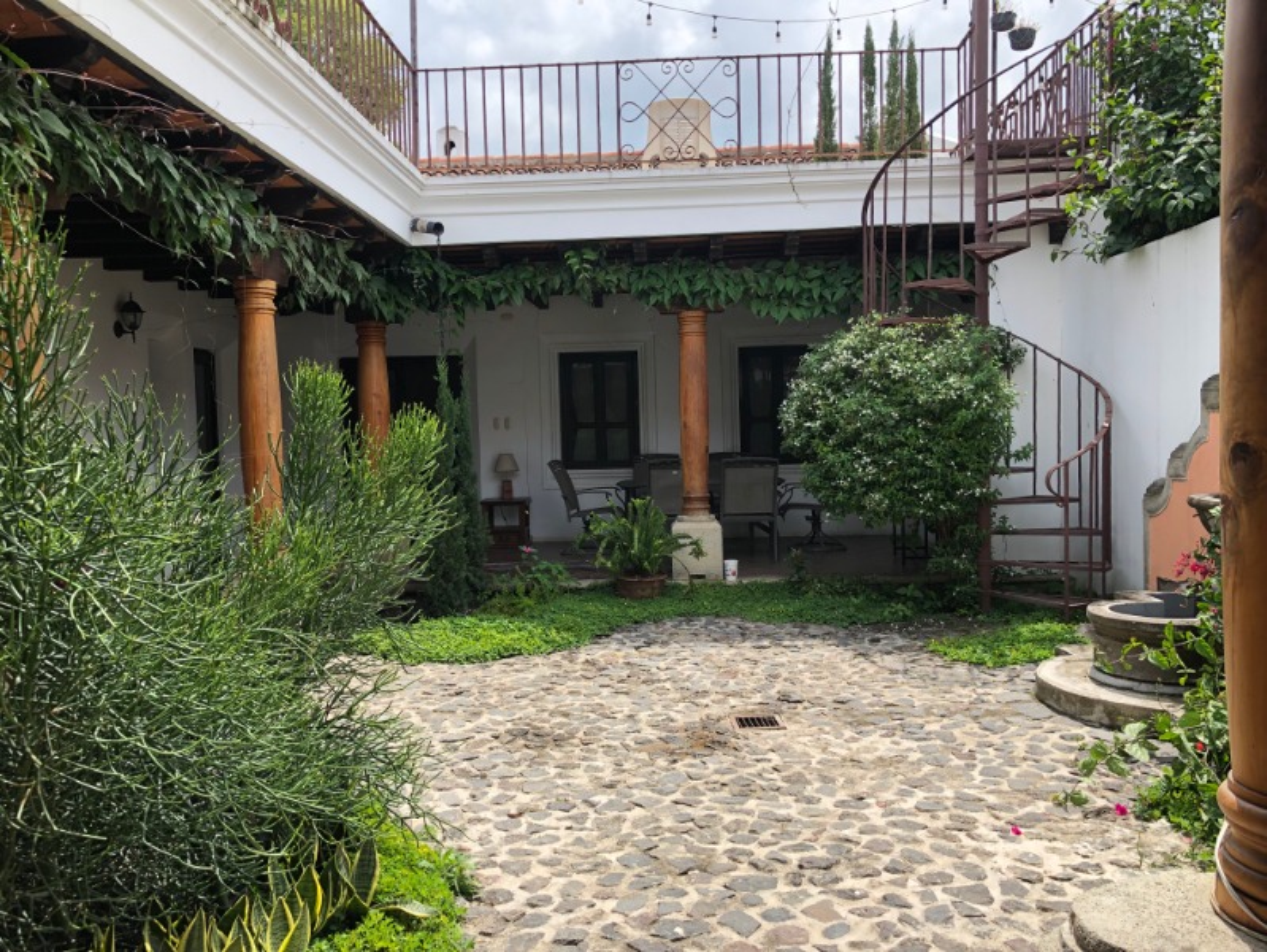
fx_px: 1025
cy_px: 476
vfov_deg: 49.8
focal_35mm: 28
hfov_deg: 63.4
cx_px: 634
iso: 20
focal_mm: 4
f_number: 1.8
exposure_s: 1/823
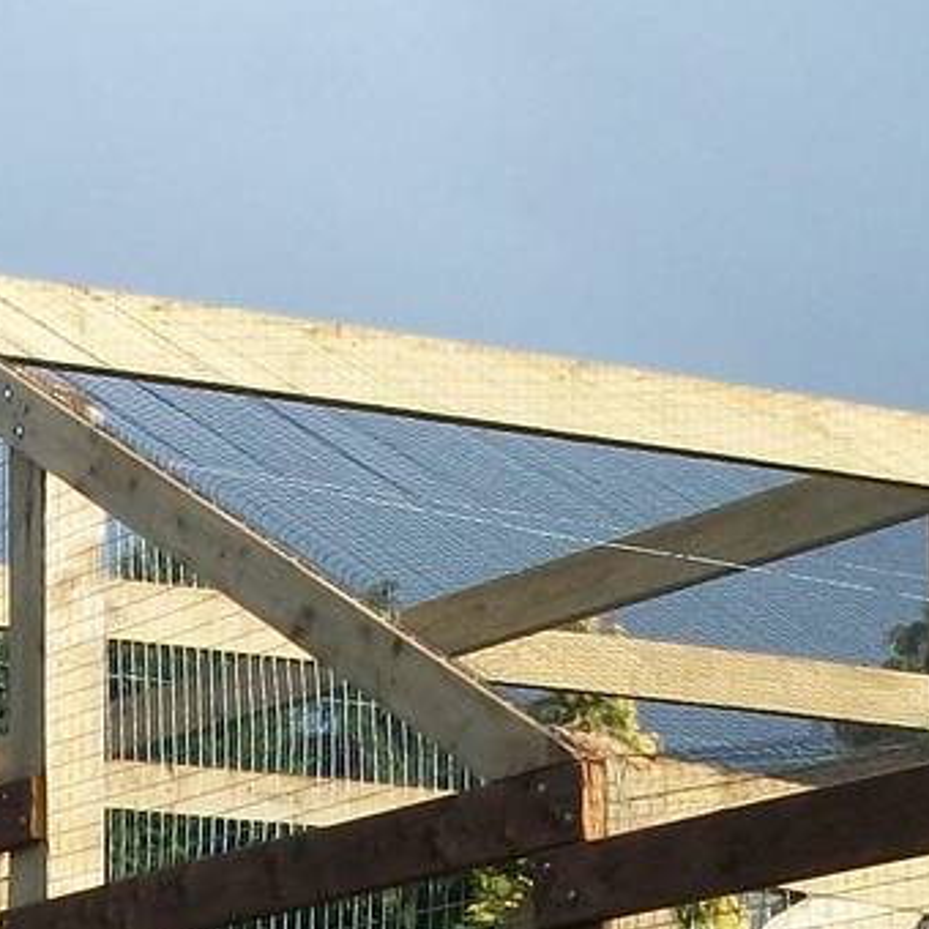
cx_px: 199
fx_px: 4038
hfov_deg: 13.1
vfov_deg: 12.8
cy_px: 1148
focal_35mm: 133
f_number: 5.5
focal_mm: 5.7
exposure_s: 1/250
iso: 80
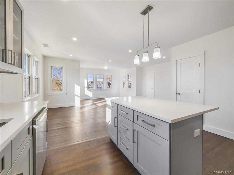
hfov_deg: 102.1
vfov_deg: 85.7
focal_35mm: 14
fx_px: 95
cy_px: 88
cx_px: 117
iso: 800
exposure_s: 1/50
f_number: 8
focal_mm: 7
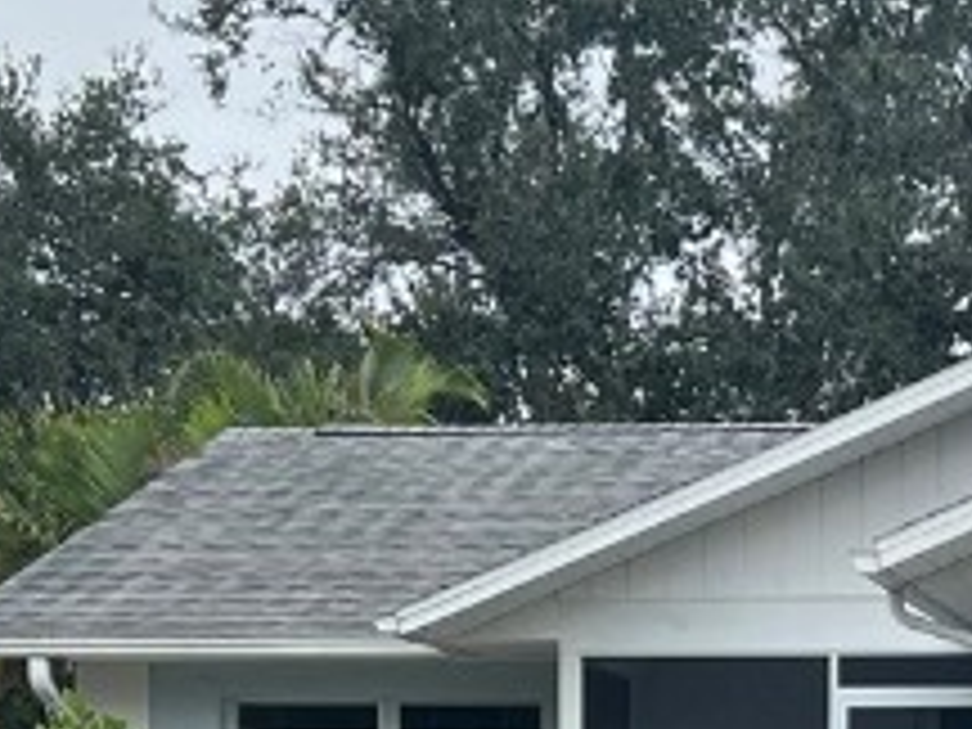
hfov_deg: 15.7
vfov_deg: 11.6
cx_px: 1012
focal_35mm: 123
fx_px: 3454
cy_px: 1076
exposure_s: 1/2632
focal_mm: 5.7
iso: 50
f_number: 1.5
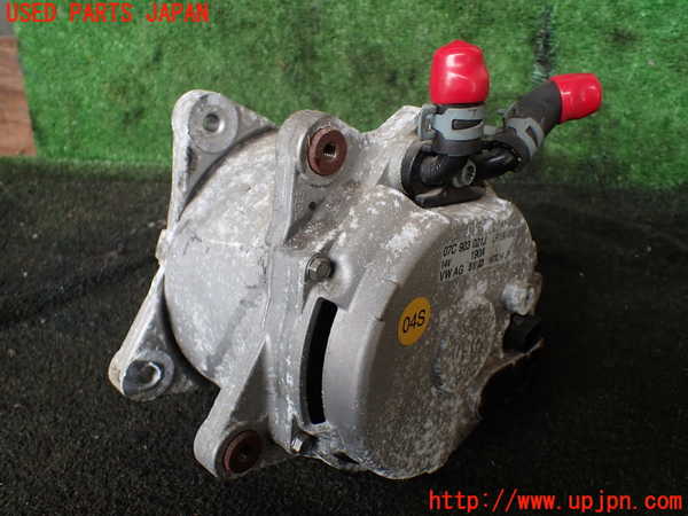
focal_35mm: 30
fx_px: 596
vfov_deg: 46.8
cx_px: 344
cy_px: 258
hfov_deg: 60.0
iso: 200
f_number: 2.3
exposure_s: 1/125
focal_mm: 5.4
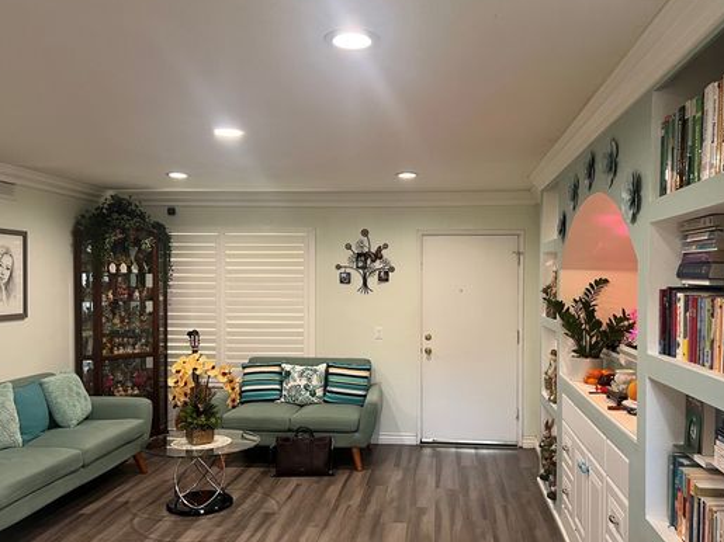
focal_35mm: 30
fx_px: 627
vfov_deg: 46.7
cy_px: 293
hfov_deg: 59.9
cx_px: 395
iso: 100
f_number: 1.5
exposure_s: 1/60
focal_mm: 5.7
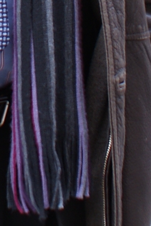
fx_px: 1323
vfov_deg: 8.7
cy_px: -337
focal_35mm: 211
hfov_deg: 6.4
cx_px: -136
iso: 100
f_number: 4.5
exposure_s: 1/40
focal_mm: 20
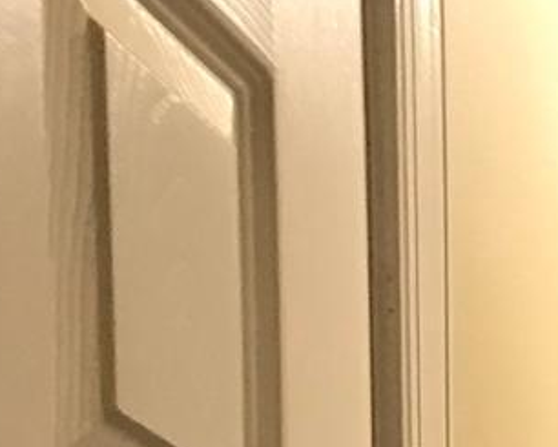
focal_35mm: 183
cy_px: 1337
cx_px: 1431
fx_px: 3023
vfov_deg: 7.4
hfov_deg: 9.2
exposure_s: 1/20
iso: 40
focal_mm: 3.99
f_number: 1.8
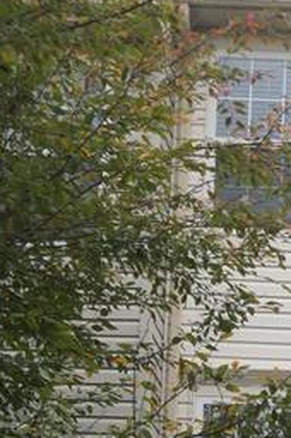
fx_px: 1922
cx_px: 599
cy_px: 755
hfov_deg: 8.2
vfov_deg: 12.1
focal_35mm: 158
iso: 640
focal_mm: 25
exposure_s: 1/100
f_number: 9
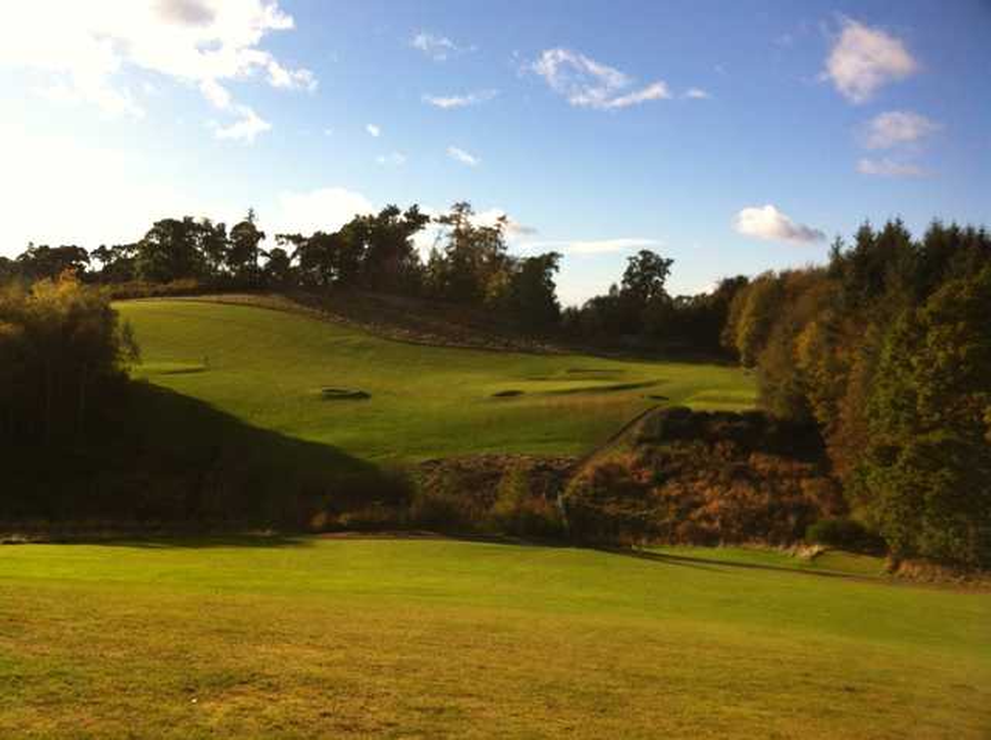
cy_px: 370
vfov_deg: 40.6
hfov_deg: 52.7
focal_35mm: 35
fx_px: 1000
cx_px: 496
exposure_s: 1/1040
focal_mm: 3.85
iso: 80
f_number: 2.8
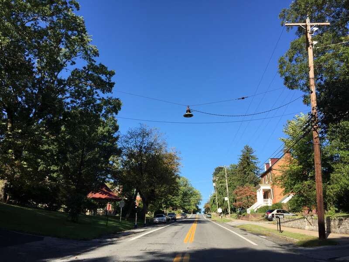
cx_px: 174
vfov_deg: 48.2
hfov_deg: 61.7
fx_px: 292
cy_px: 131
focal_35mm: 29
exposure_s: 1/1099
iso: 32
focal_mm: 4.15
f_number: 2.2
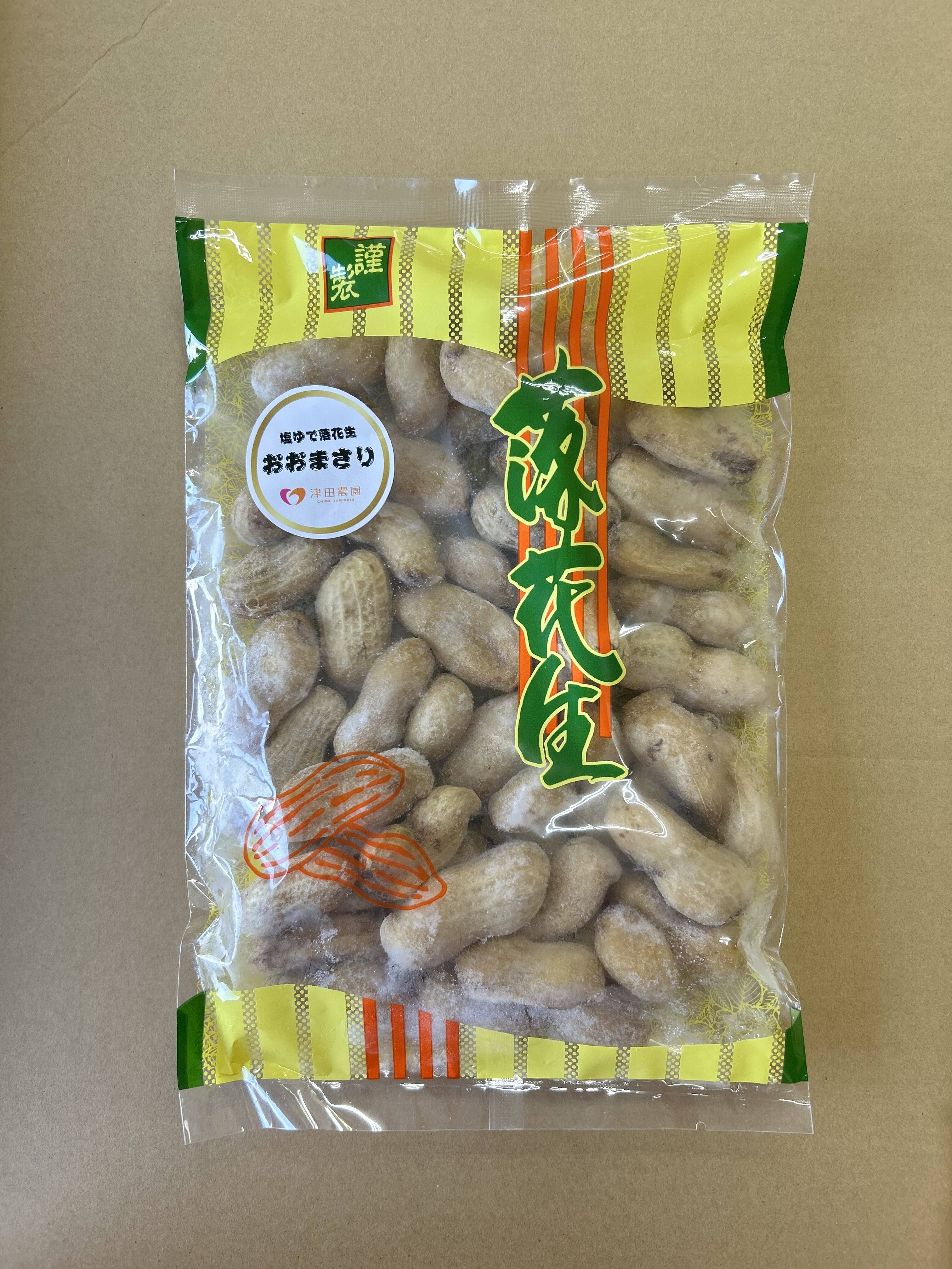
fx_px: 953
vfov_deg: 67.3
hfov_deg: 53.1
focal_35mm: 26
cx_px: 476
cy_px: 634
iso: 80
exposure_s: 1/100
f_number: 1.5
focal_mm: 5.7
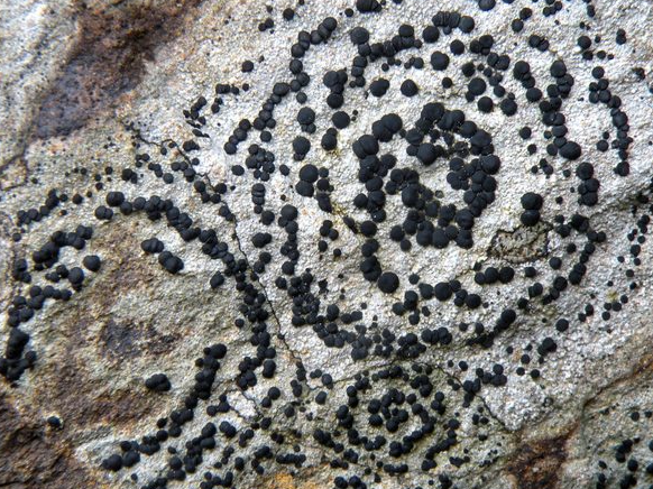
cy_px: 247
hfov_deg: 25.3
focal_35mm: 77
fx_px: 1452
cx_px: 383
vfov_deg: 19.1
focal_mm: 9.8
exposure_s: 1/65.4
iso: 137
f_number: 3.5
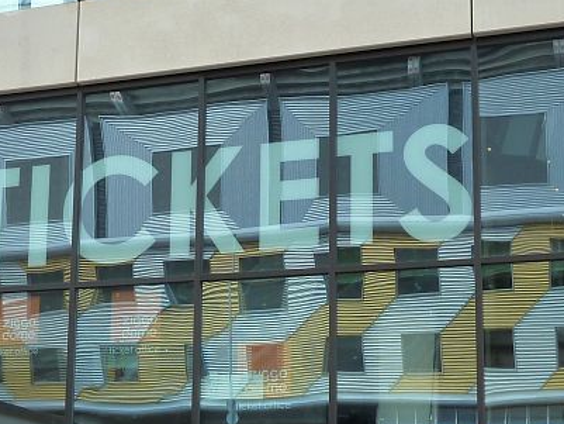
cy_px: 349
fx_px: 1206
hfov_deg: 26.2
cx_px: 198
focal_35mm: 74
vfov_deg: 19.7
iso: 125
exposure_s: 1/160
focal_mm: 4.7
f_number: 4
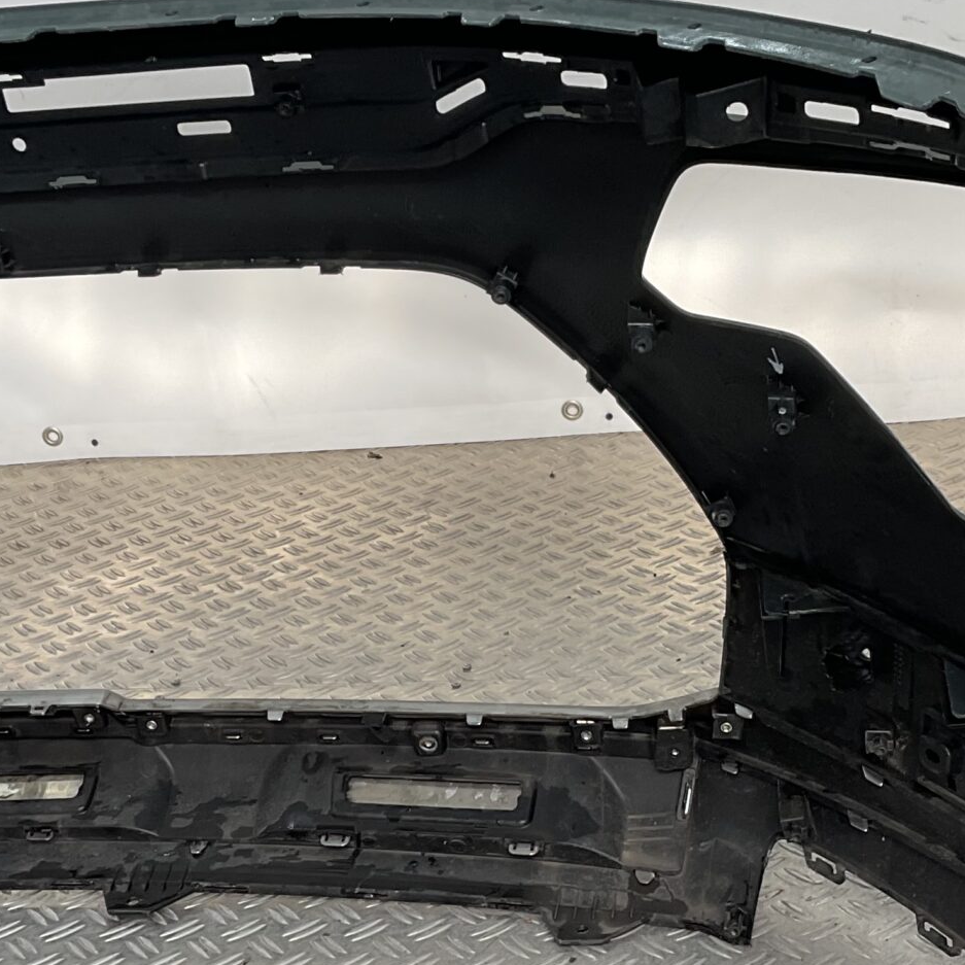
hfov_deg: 24.7
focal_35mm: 70
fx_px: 2208
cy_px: 647
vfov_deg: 24.5
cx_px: 488
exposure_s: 1/232
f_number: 1.8
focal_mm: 3
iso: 16
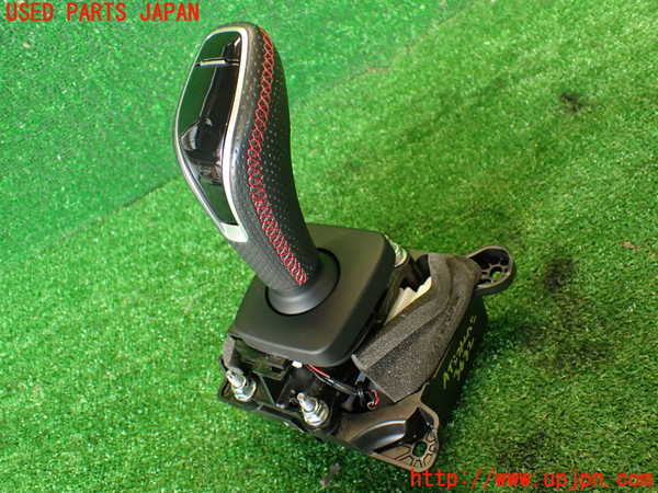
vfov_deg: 44.2
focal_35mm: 32
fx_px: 608
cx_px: 329
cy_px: 246
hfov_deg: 56.8
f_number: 2.4
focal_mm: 5.79
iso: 250
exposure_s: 1/30
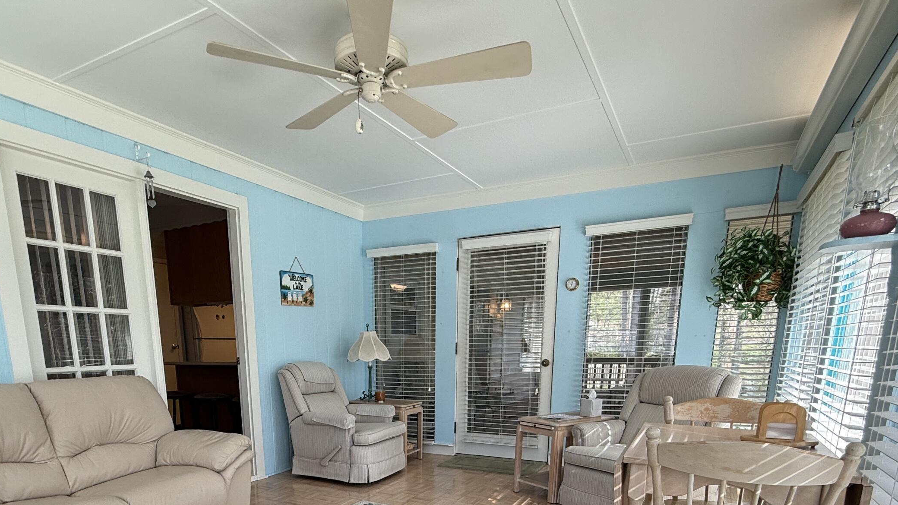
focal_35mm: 22
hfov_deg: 80.8
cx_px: 394
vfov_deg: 46.1
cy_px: 462
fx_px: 524
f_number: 2.2
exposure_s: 1/120
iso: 64
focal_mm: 2.22
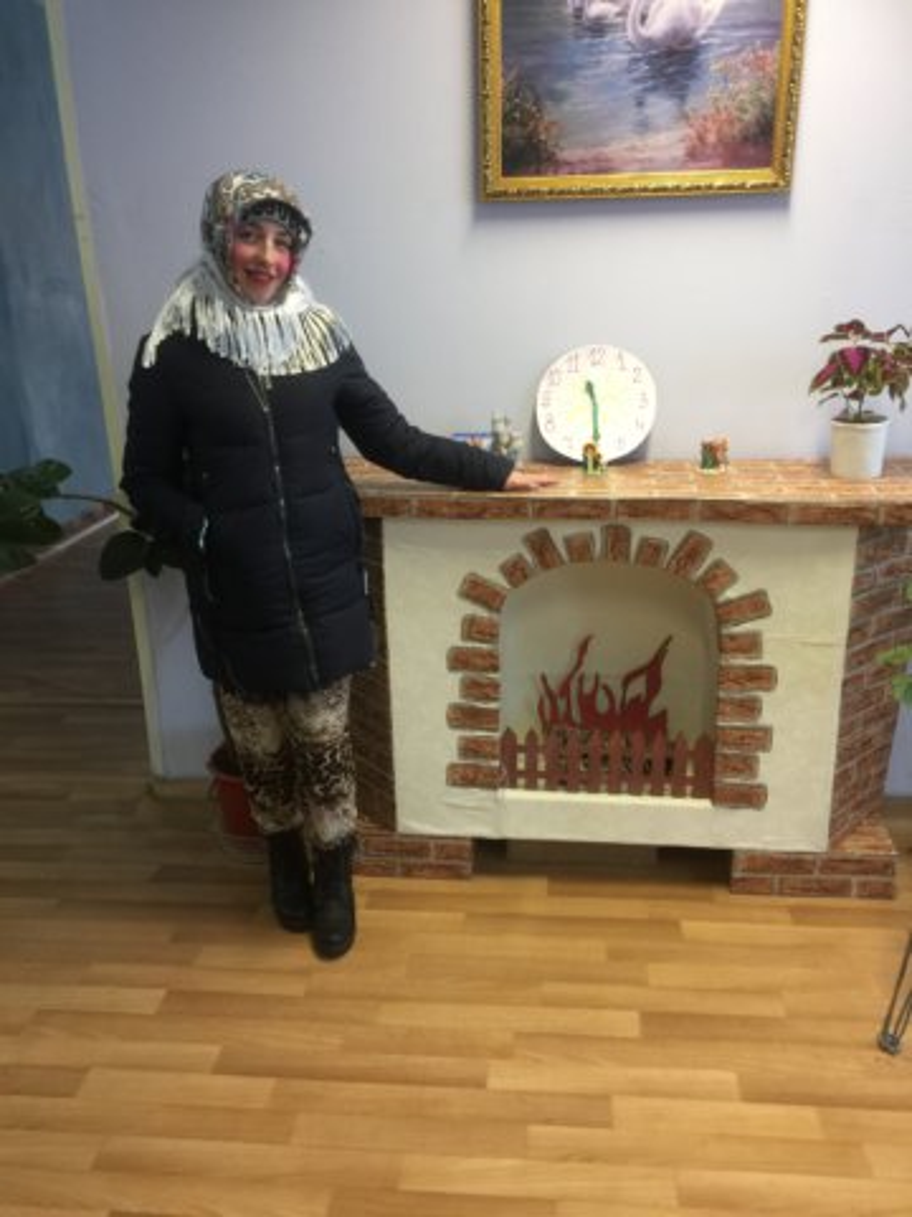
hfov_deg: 48.2
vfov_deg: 61.7
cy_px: 608
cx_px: 456
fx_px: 1019
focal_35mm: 29
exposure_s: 1/17
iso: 64
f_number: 2.2
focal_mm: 4.15
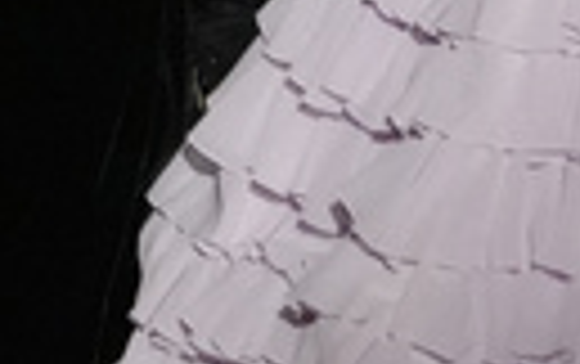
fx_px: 36071
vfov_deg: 0.6
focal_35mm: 2279
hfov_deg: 0.9
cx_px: -701
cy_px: -577
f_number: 5.6
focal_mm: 282
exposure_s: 1/320
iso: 10000
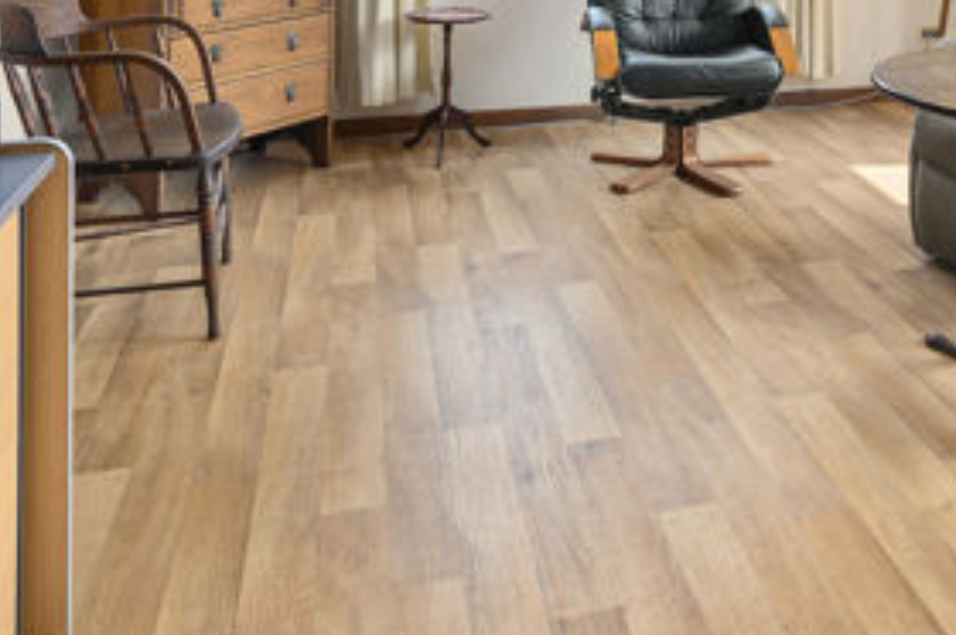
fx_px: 1061
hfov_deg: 47.3
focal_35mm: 40
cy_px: -160
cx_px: 676
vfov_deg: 28.3
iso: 200
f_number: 7.1
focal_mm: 14
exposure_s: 1/25
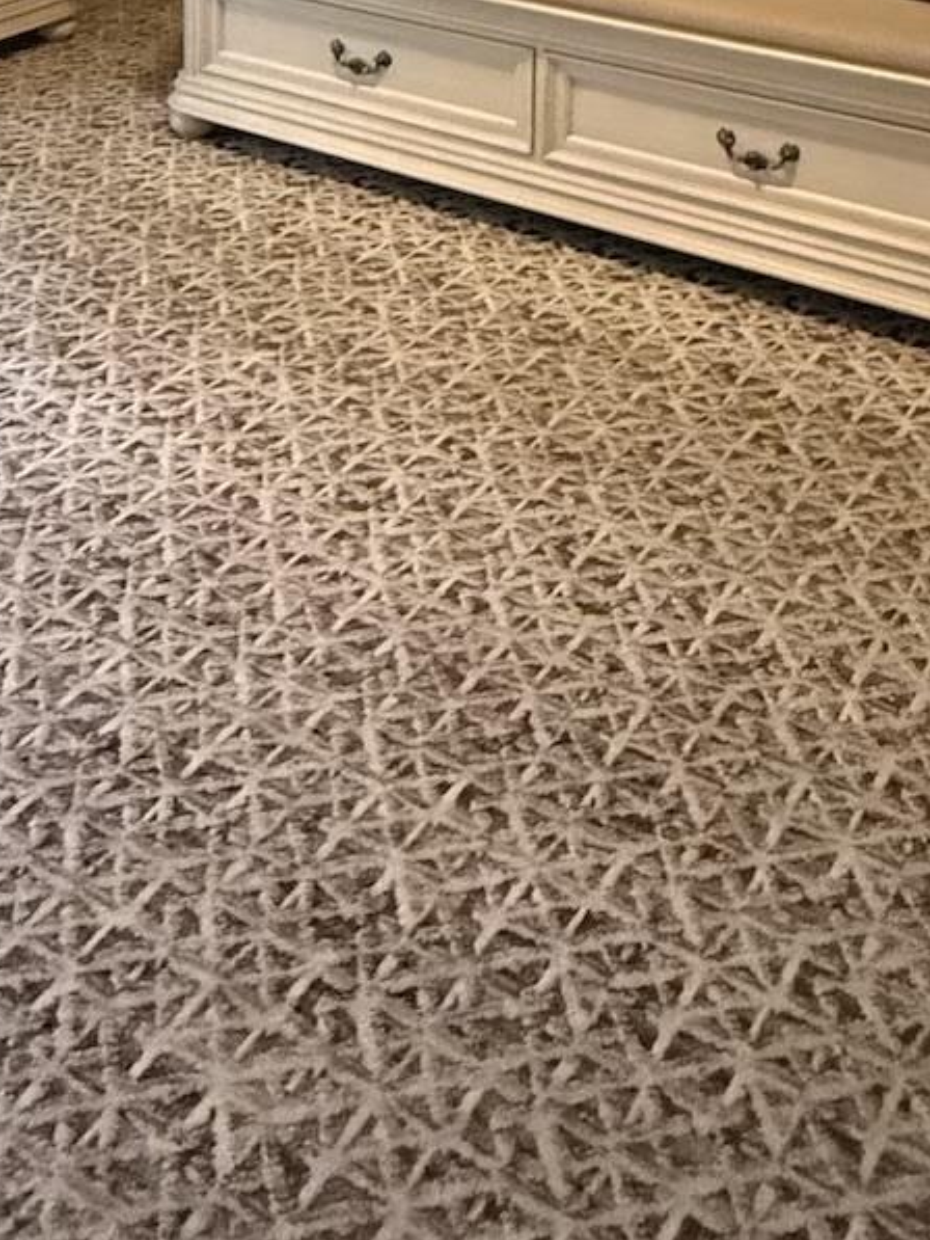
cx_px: 367
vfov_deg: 33.6
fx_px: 1611
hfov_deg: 32.1
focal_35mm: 45
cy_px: -268
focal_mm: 2.22
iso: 1000
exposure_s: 1/60
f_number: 2.2
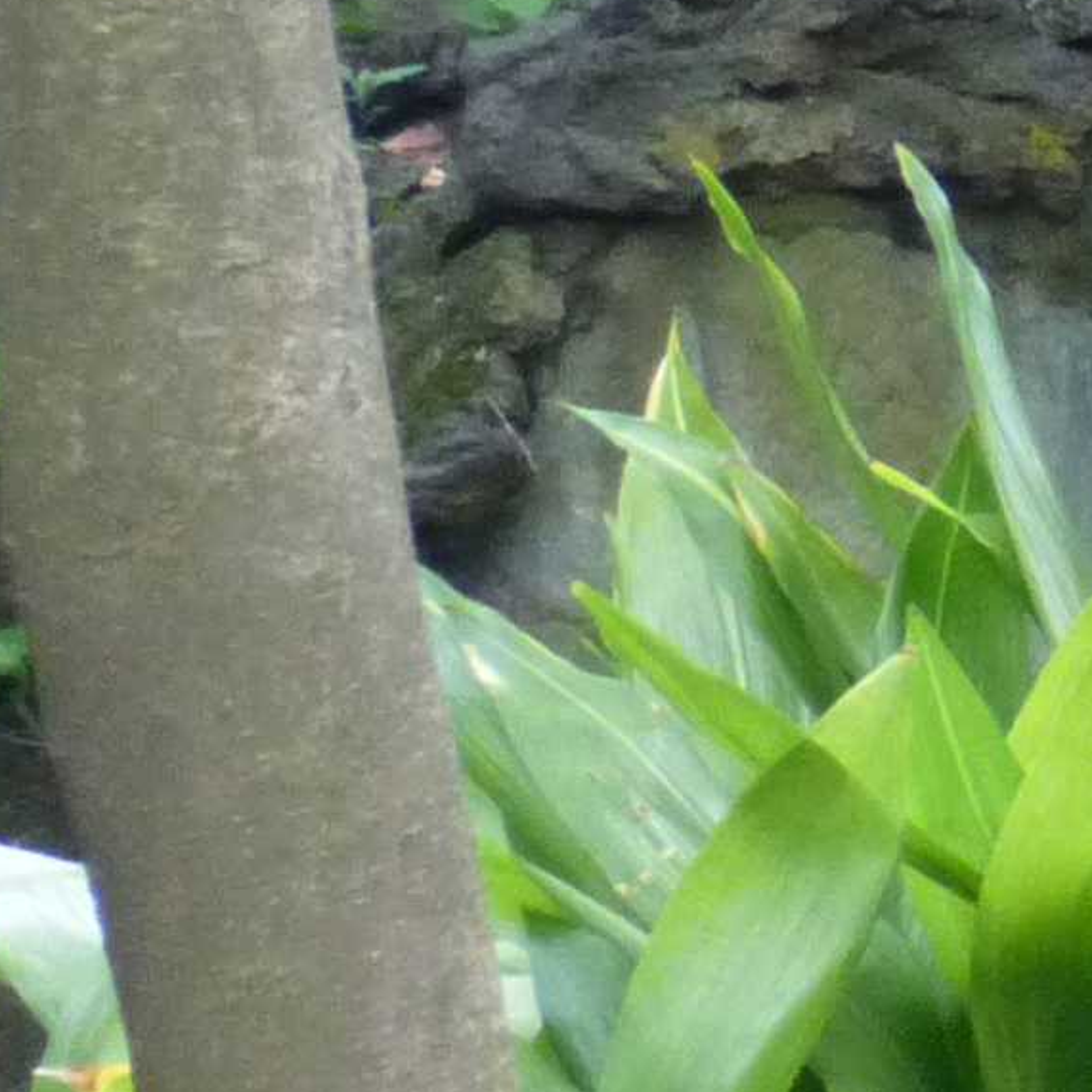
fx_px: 13134
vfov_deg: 4.8
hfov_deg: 4.7
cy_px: 254
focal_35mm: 368
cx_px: 2060
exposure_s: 1/60
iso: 400
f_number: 4.2
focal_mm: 9.9
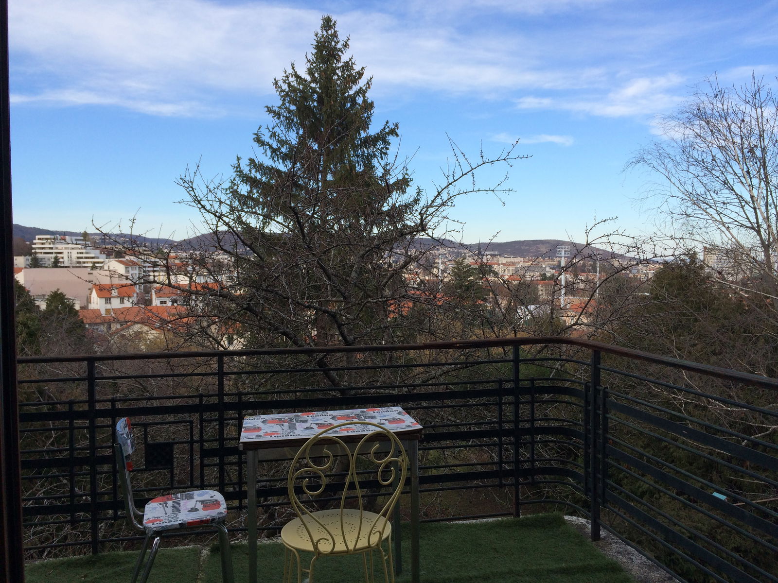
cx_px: 389
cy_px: 292
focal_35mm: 29
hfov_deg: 61.7
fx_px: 652
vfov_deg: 48.2
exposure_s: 1/912
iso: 32
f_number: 2.2
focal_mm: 4.15
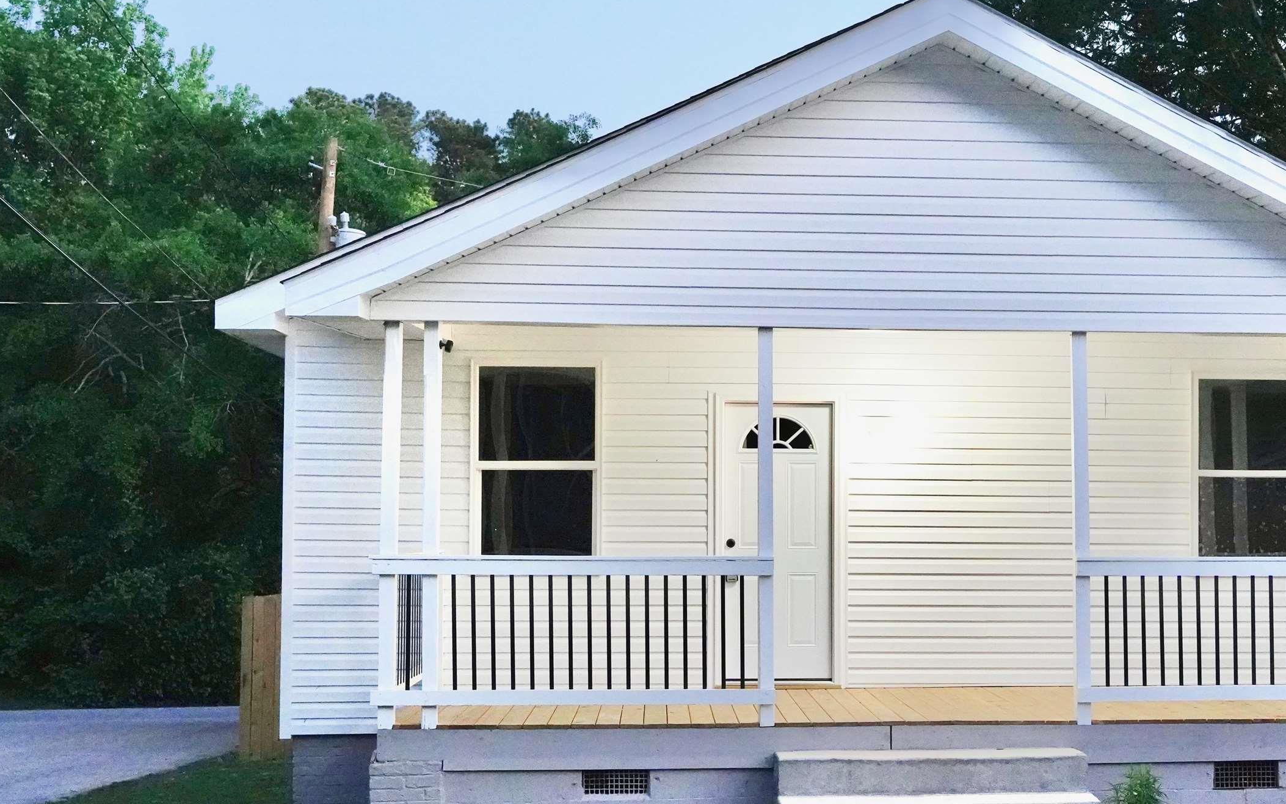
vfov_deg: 23.5
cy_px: 481
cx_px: 856
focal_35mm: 55
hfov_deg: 36.5
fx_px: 1928
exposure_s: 1/200
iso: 16000
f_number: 5.6
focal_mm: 37
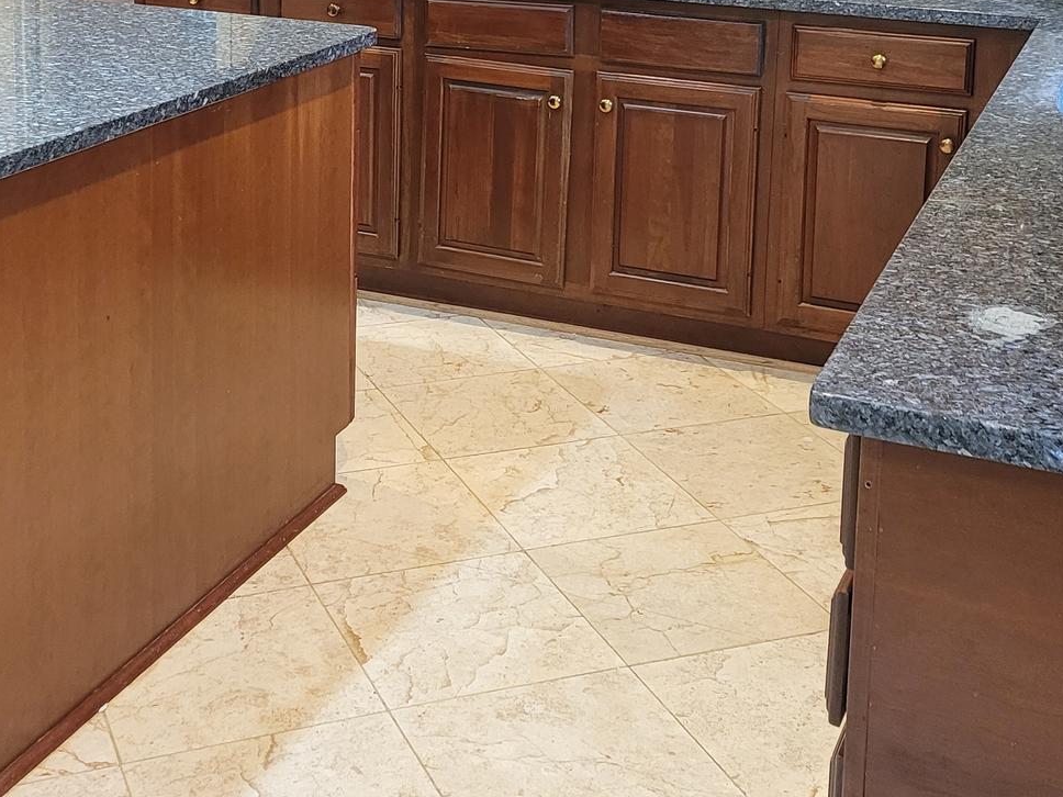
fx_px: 1689
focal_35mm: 55
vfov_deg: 25.3
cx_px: 400
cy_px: 7
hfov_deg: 34.8
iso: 320
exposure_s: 1/40
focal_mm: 5.4
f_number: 1.8
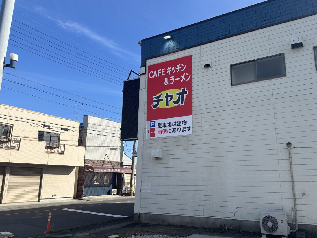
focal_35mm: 28
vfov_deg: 49.8
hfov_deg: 63.1
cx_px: 184
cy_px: 121
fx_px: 256
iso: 80
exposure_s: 1/4184
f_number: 1.78
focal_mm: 6.86
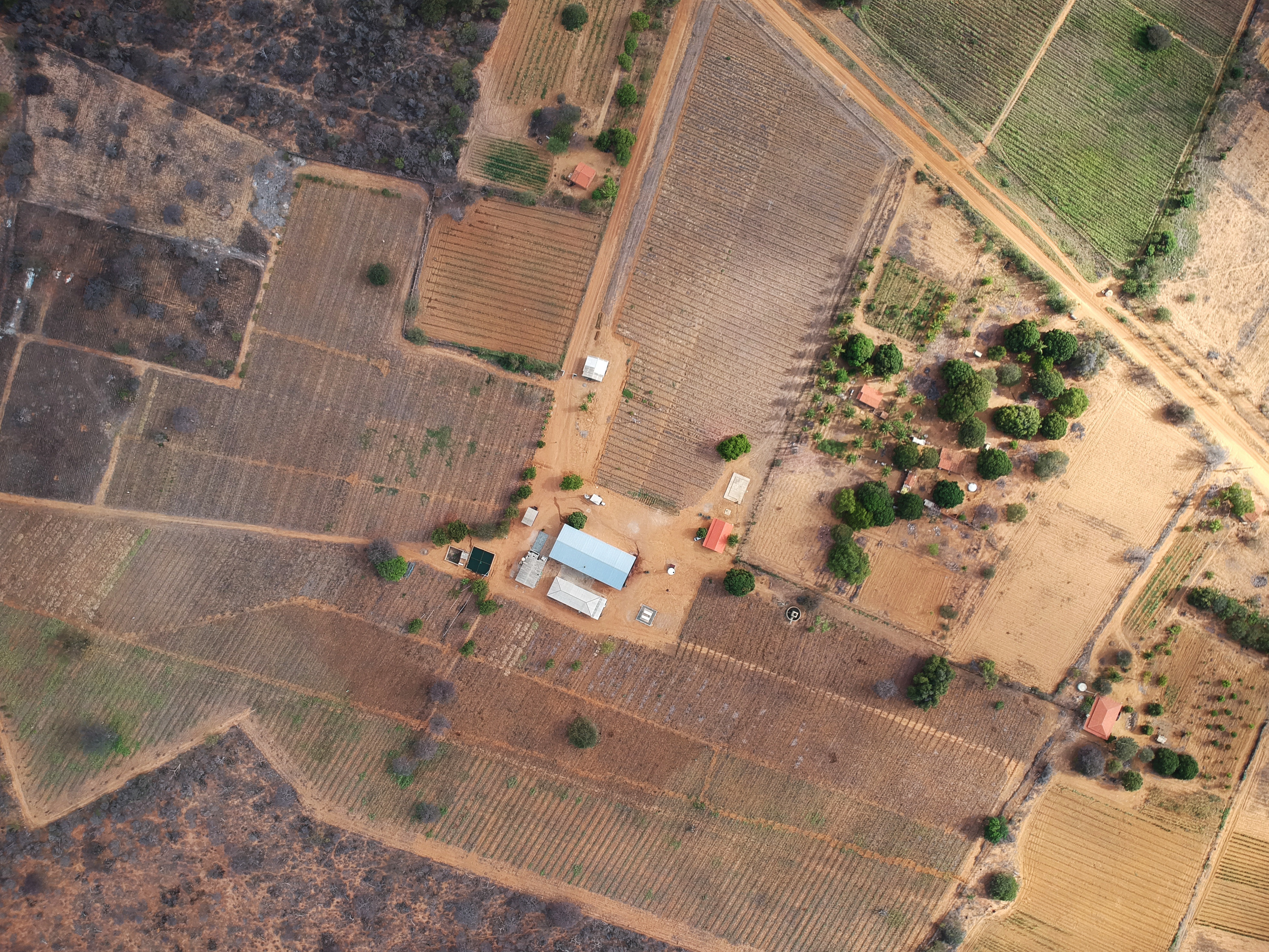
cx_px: 634
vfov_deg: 54.9
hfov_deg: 69.4
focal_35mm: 25
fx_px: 916
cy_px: 476
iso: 100
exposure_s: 1/500
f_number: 2.6
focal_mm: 4.49
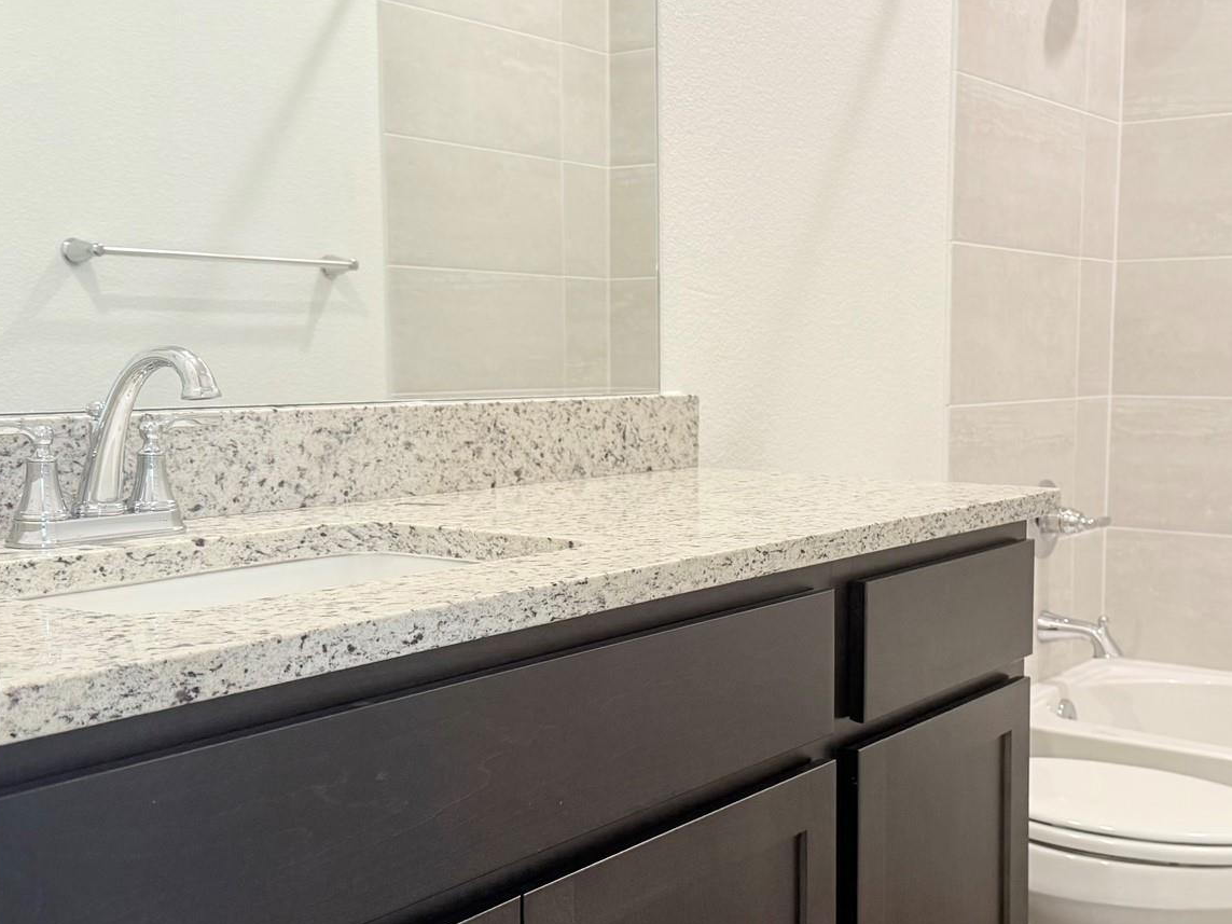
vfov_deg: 33.6
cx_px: 779
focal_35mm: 43
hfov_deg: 43.5
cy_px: 481
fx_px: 1530
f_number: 1.78
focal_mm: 6.76
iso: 200
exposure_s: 1/120
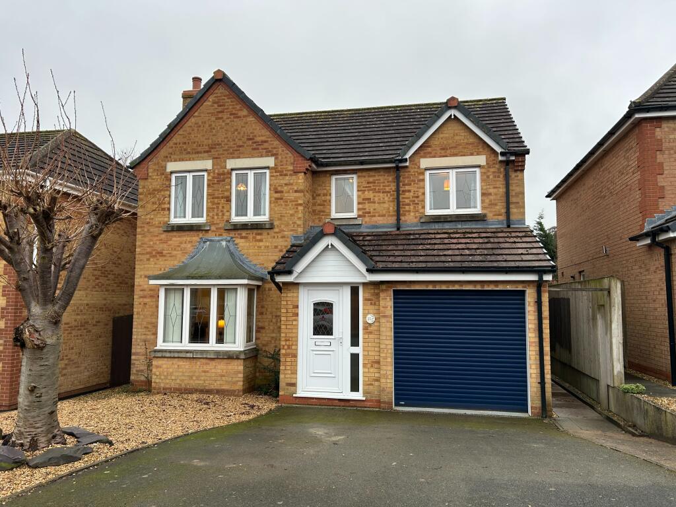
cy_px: 254
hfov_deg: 67.3
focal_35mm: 26
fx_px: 508
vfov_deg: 53.1
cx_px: 338
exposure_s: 1/121
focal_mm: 5.7
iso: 40
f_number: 1.5
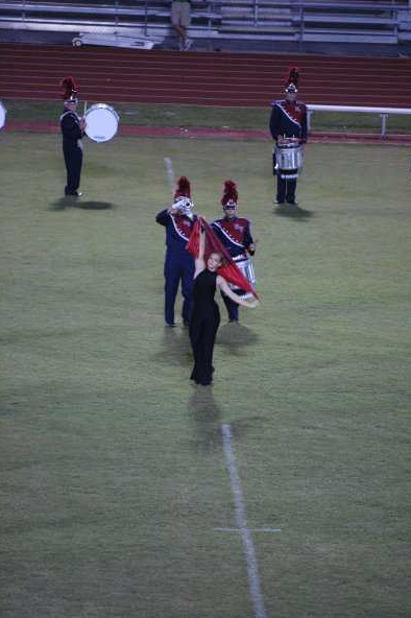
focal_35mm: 304
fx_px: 5212
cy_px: 306
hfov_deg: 4.5
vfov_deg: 6.8
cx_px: 205
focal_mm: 200
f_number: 2.8
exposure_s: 1/60
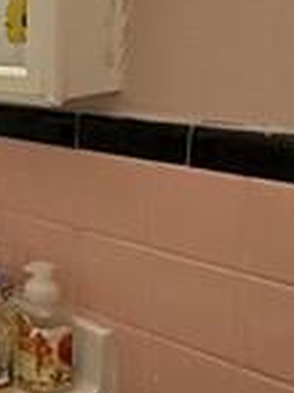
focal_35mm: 73
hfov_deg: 15.2
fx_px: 828
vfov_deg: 26.6
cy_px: 155
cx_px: -334
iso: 250
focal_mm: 2.22
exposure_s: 1/60
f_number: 2.2
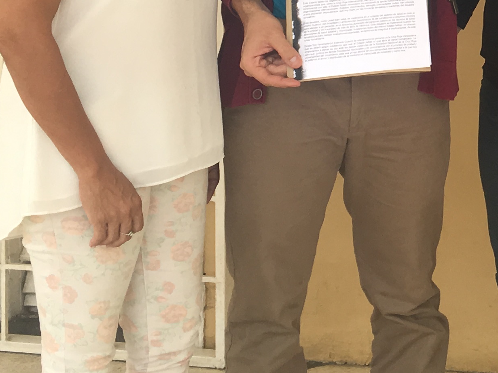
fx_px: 1367
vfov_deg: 14.6
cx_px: 593
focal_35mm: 95
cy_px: -172
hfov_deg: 19.5
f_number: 2.2
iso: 25
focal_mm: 4.15
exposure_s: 1/458
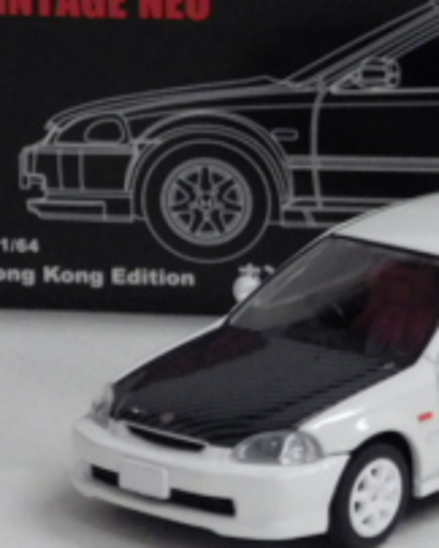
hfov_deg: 5.7
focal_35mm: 269
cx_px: 770
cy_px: 176
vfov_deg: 7.2
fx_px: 4362
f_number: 4.4
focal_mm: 15.6
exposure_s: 1/60
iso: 640
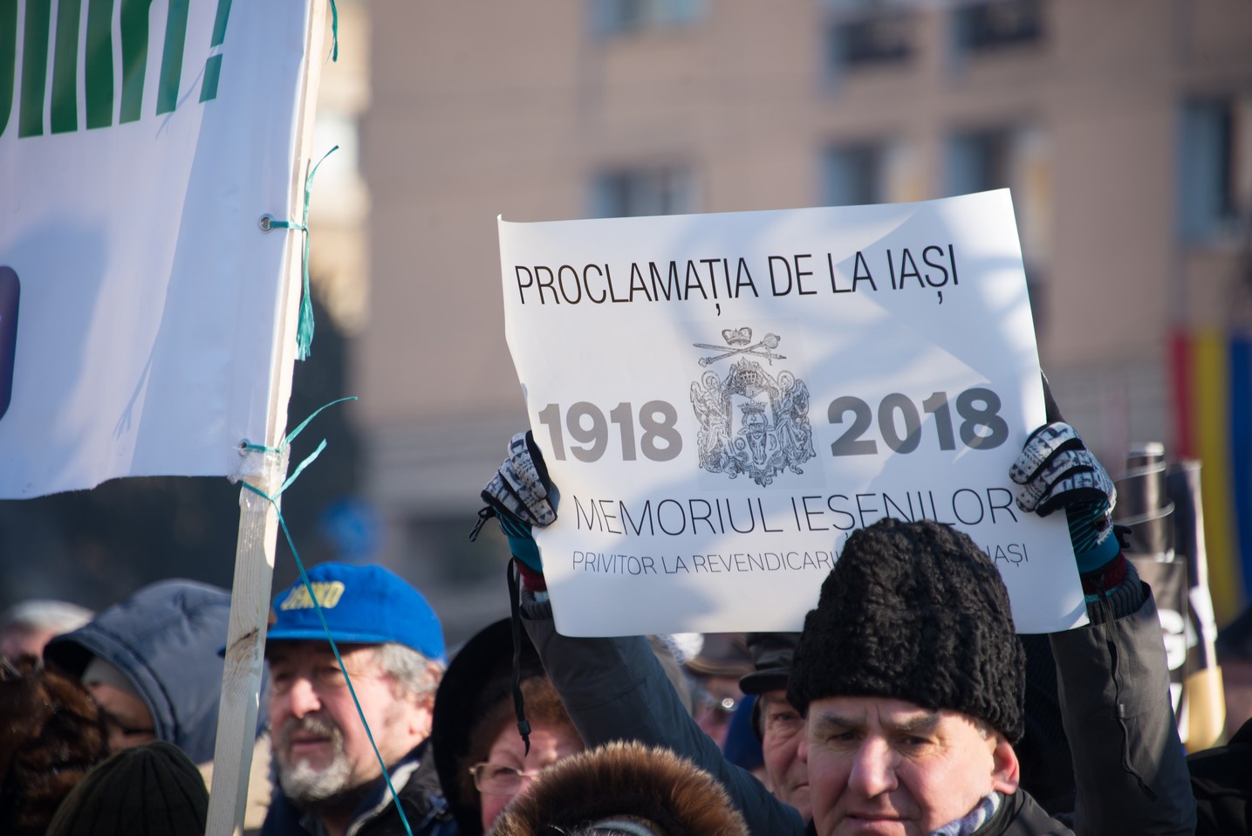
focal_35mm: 300
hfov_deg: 6.9
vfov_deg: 4.6
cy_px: 418
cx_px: 626
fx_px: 10437
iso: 100
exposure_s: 1/200
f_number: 5.6
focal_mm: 300
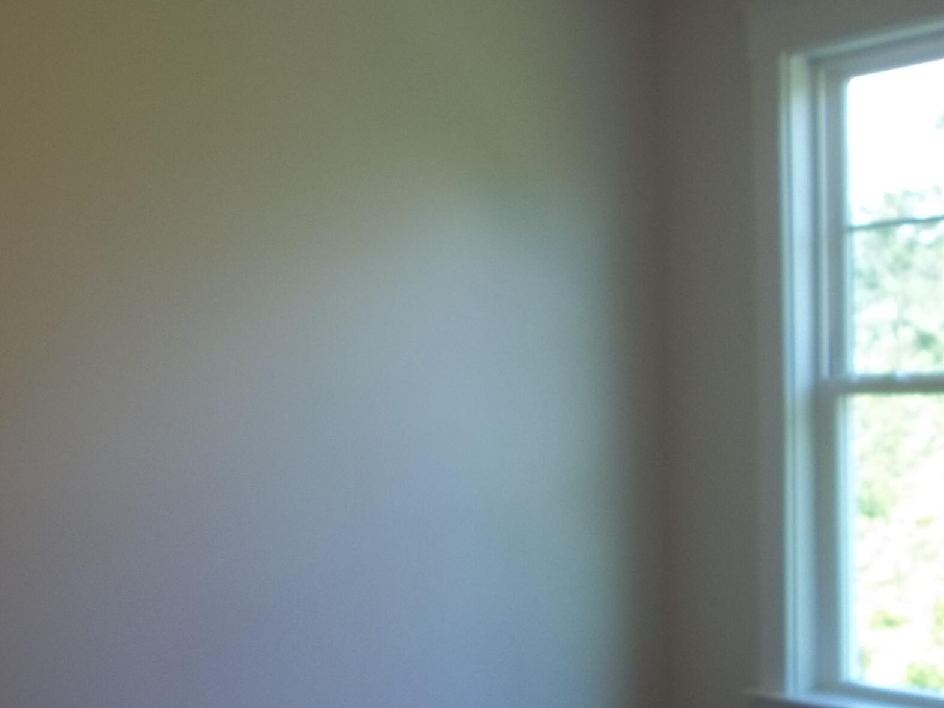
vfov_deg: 23.6
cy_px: 577
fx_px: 1663
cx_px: 156
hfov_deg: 30.7
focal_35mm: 61
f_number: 2.9
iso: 64
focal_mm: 5.7
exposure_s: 1/40
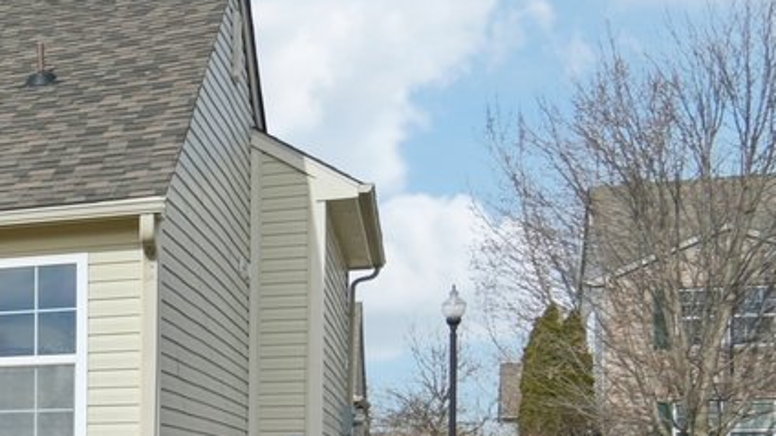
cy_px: 483
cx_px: -1040
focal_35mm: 81
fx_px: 1666
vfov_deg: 14.5
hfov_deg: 15.5
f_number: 8
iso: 100
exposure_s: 1/500
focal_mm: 16
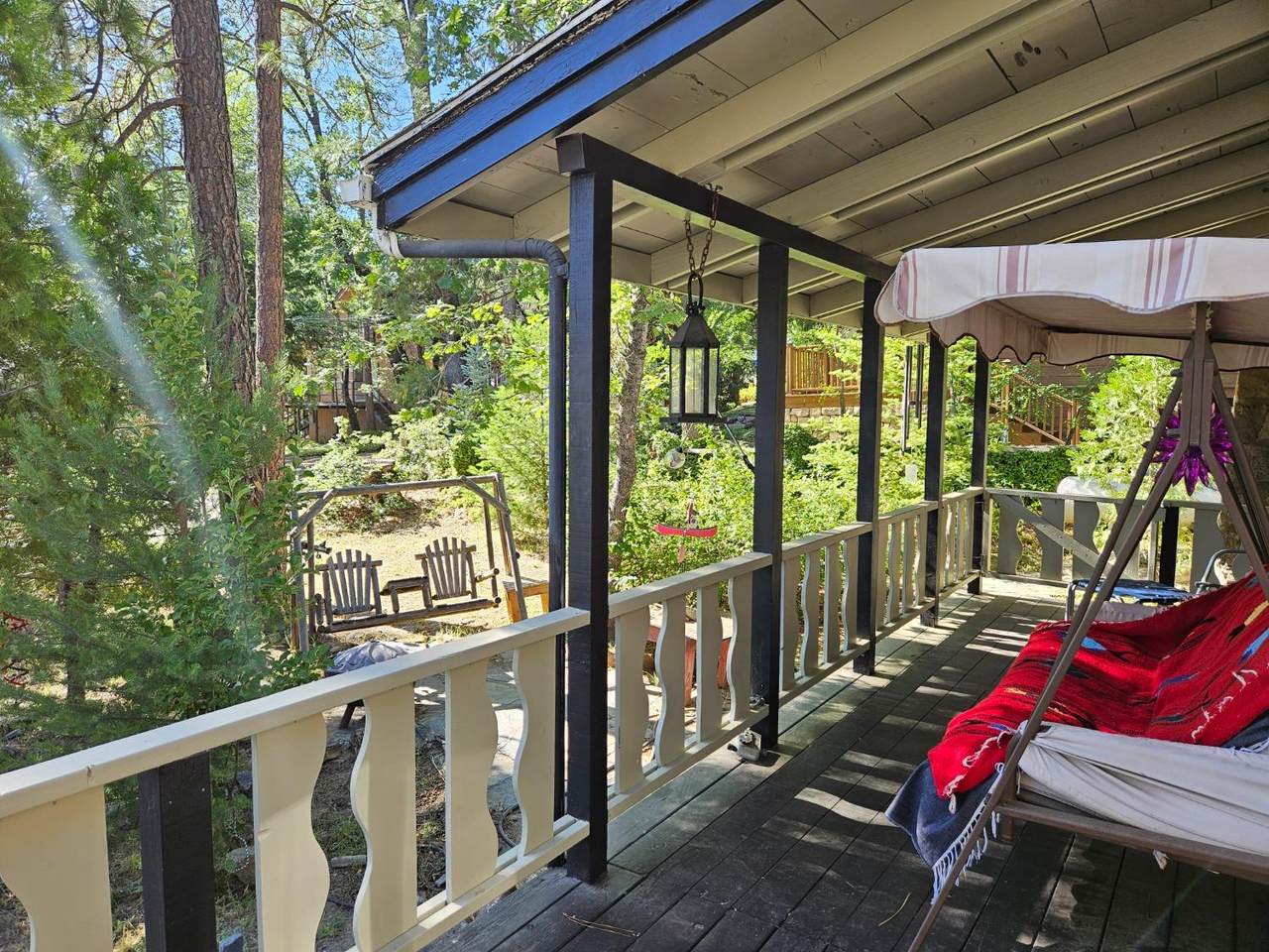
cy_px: 476
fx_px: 843
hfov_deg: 73.9
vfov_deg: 58.9
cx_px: 634
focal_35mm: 23
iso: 25
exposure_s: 1/172
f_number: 1.8
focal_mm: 5.4
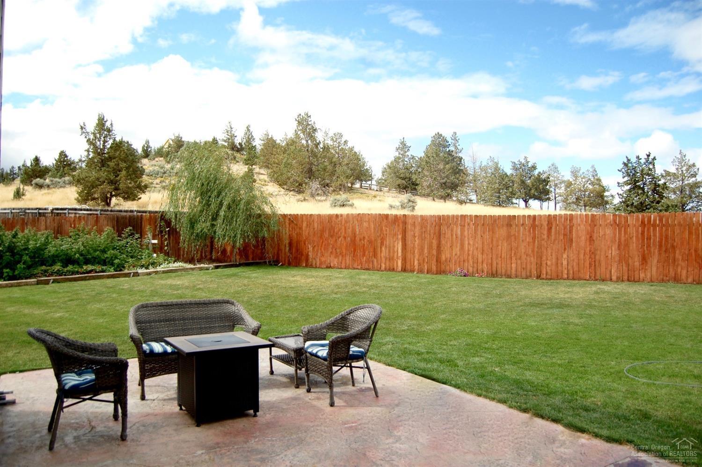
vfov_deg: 47.8
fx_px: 526
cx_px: 351
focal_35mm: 27
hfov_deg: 67.4
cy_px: 234
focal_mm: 18
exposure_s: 1/1600
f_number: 3.5
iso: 200
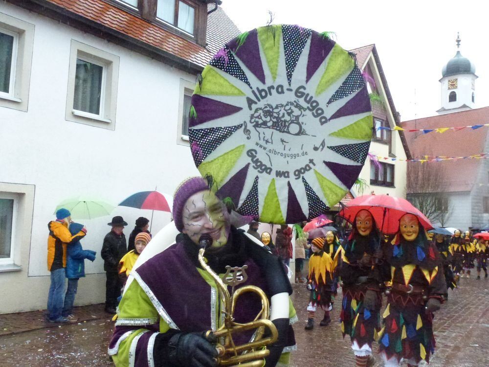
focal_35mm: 30
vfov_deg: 46.8
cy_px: 184
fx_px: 424
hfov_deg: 60.0
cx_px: 244
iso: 1600
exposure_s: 1/500
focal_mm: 5.4
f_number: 4
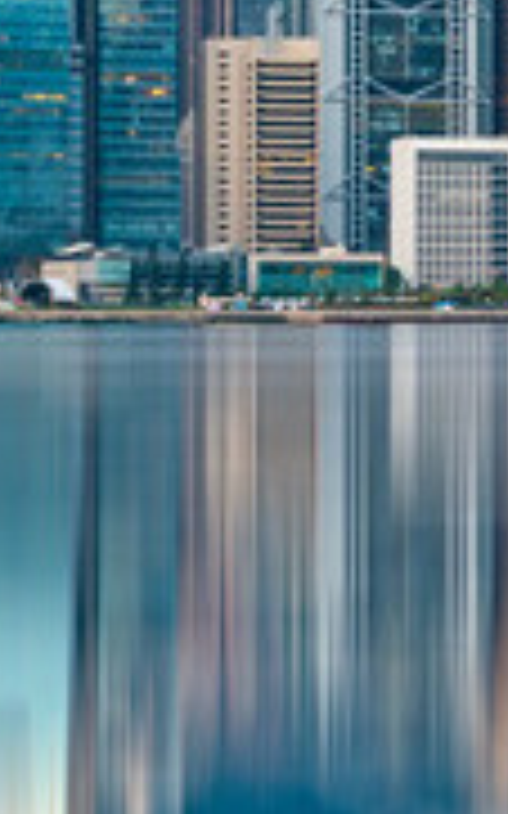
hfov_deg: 6.1
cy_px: -7
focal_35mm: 216
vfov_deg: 9.6
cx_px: 468
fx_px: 4789
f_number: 7.1
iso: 64
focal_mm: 32
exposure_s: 25
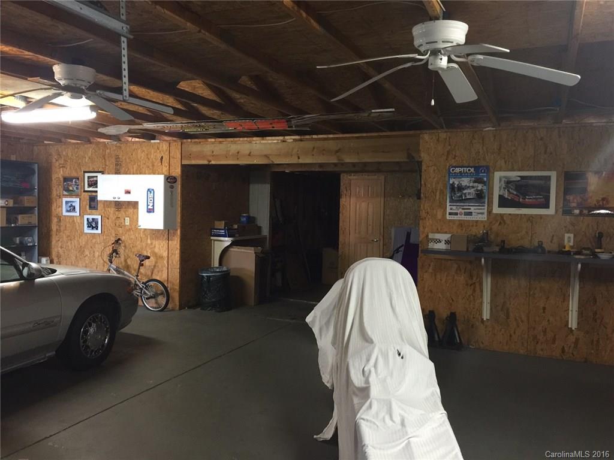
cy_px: 230
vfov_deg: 48.2
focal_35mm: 29
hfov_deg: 61.7
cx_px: 307
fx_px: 514
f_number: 2.2
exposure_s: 1/15
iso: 125
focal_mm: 4.15
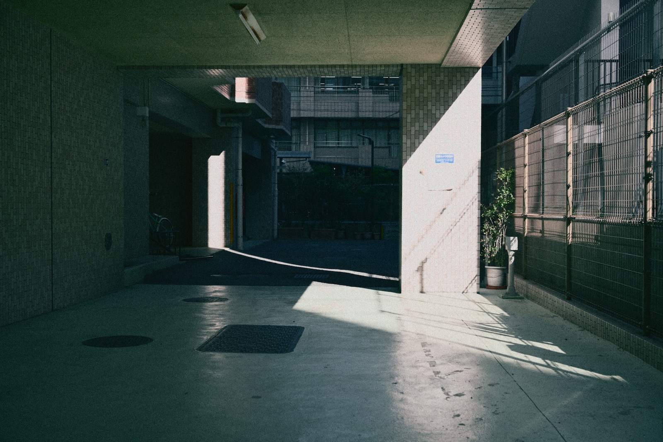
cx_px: 332
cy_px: 221
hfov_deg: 48.5
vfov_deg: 33.4
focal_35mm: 40
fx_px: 737
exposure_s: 1/160
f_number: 5.6
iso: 100
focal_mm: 40
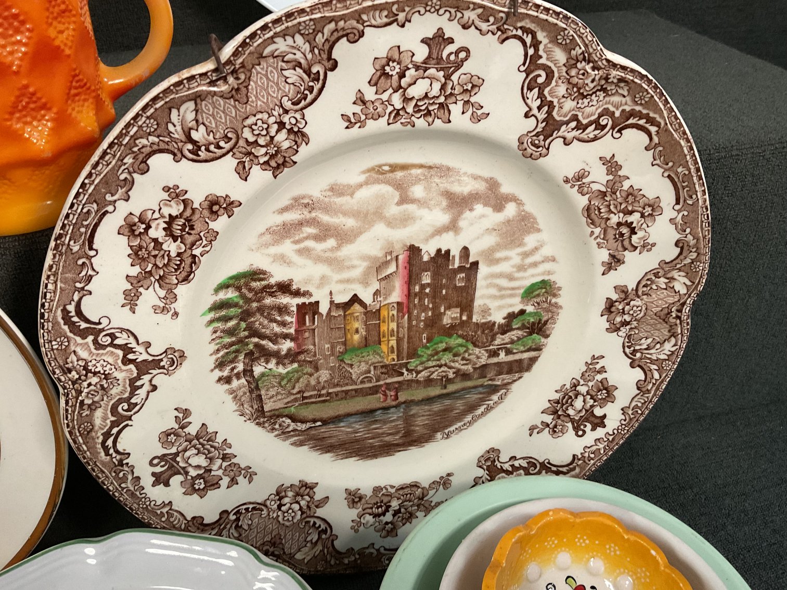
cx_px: 394
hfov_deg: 61.7
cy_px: 295
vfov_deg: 48.2
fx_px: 659
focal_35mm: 29
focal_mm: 3
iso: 125
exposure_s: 1/60
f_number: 1.8
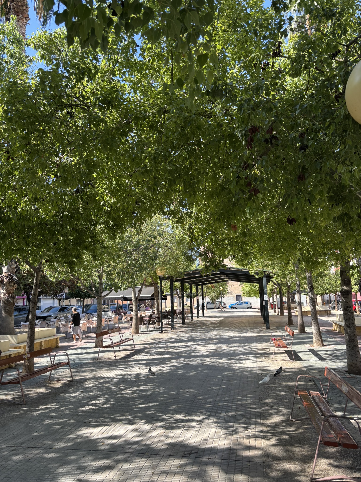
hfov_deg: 53.1
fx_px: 362
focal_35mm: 26
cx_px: 180
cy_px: 241
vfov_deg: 67.3
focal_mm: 5.96
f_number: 1.6
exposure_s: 1/684
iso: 50
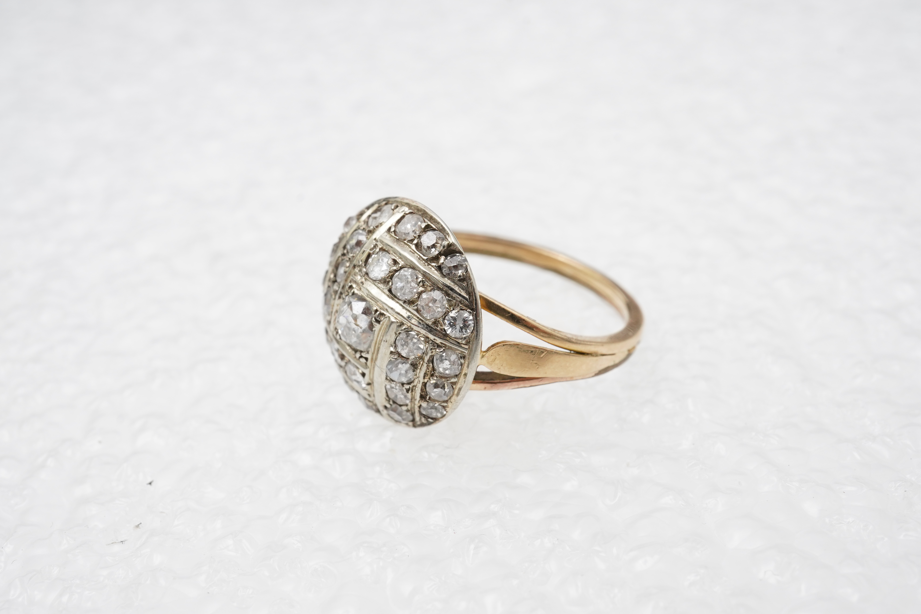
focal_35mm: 45
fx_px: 1151
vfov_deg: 29.9
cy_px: 307
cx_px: 460
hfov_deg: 43.6
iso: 640
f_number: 22
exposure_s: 1/125
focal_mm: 30
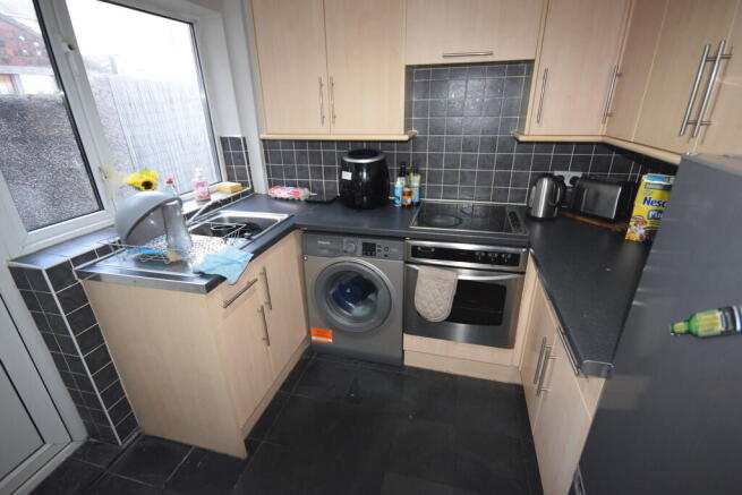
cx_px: 371
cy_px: 248
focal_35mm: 16
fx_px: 340
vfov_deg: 72.1
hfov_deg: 95.0
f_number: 4.2
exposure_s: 1/60
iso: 1250
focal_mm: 11
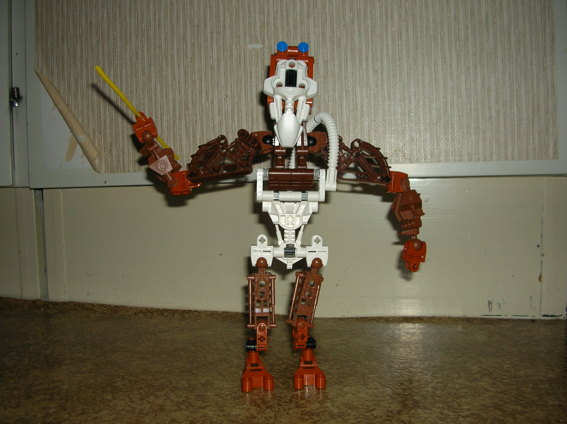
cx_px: 284
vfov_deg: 39.6
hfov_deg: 51.4
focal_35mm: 36
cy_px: 206
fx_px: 589
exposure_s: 1/60.1
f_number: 2.8
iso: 50
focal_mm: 5.8
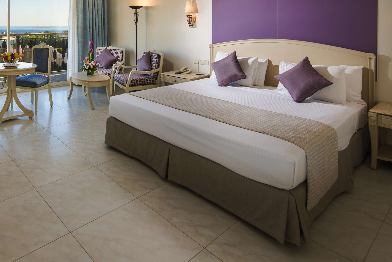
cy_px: 29
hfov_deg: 67.6
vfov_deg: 46.6
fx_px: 272
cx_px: 105
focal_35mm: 25
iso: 100
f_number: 8
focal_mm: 14
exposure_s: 1/125
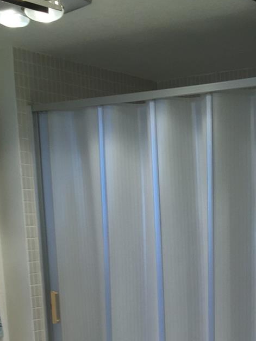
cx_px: 248
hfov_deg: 20.2
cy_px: 393
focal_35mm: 71
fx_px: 699
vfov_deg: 25.1
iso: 32
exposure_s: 1/60
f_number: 2.2
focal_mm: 4.15
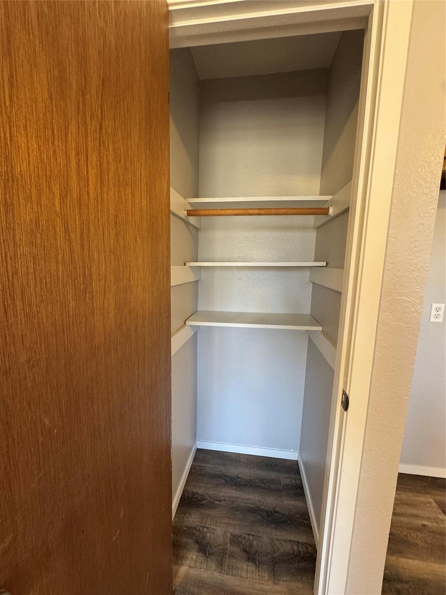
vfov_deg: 102.1
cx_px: 223
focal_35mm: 14
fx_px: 241
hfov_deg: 85.7
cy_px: 298
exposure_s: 1/60
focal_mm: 2.22
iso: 320
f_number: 2.2
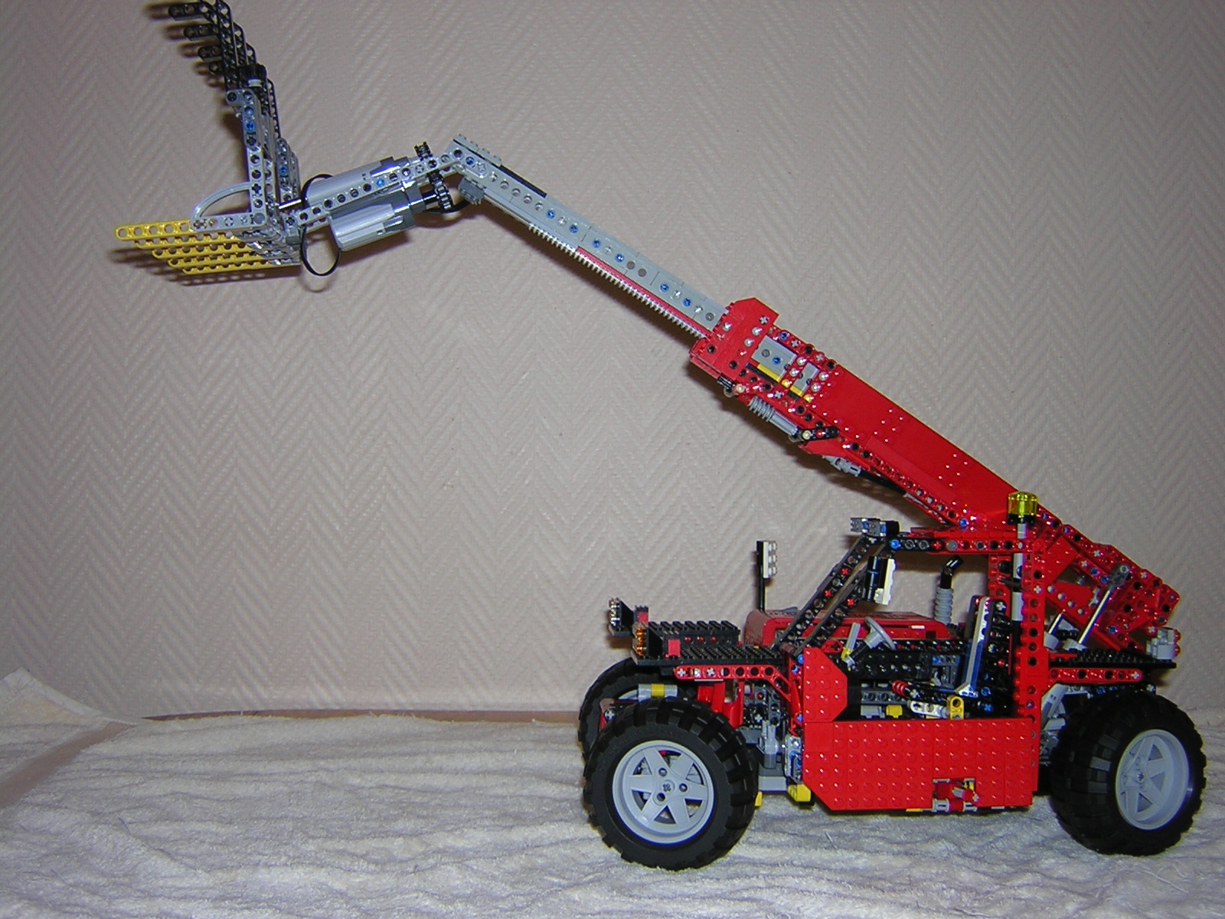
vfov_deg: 36.0
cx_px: 612
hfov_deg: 46.8
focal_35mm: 40
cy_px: 460
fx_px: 1416
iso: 100
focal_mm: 5.2
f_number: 2.7
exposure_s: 1/60.1
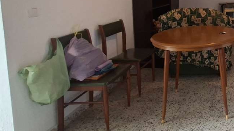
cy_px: 2
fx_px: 205
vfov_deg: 32.9
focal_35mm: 33
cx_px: 248
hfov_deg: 46.5
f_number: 2.2
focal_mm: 1.74
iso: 160
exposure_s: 1/40
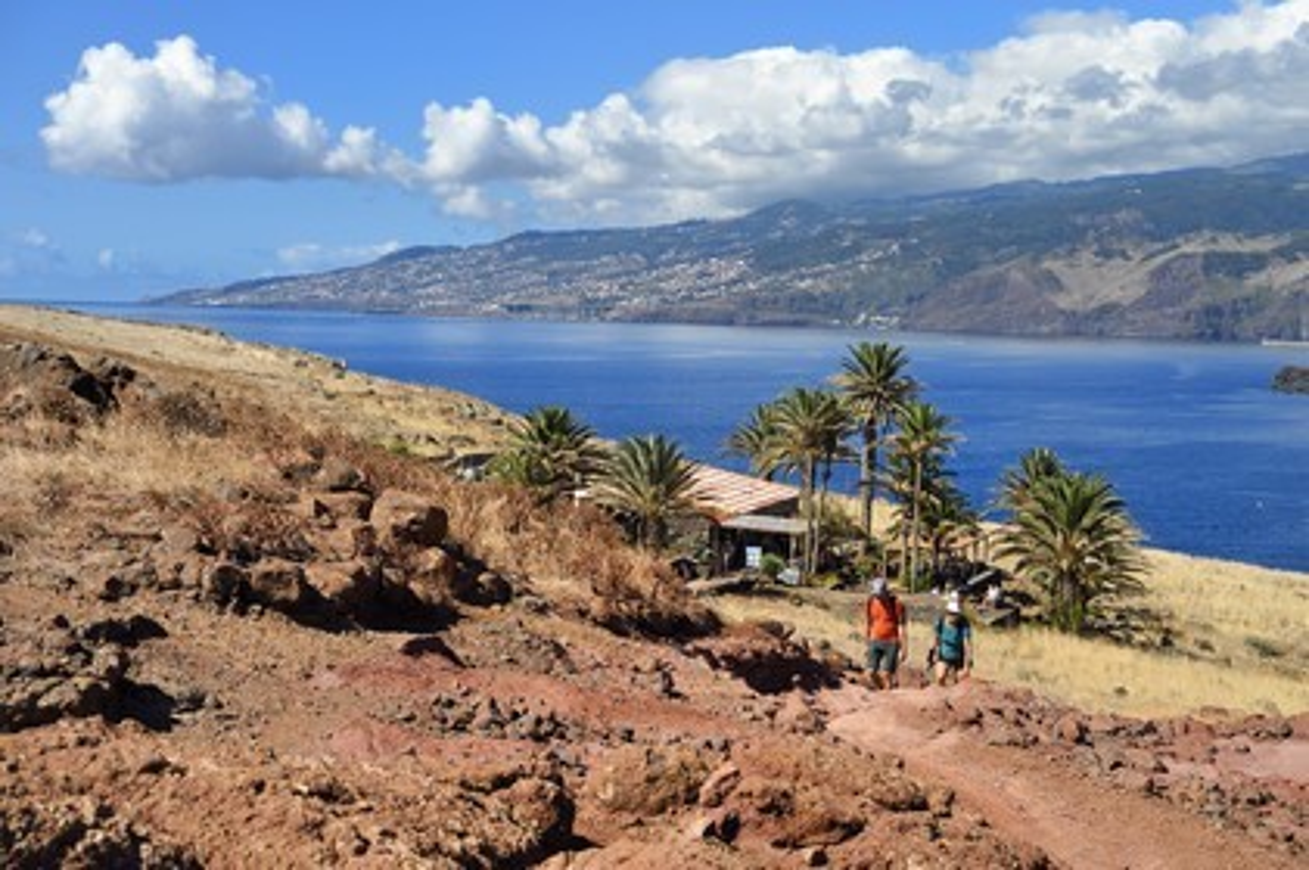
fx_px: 2362
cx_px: 654
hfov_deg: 31.0
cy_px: 435
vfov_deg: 20.9
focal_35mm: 65
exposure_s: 1/250
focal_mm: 65
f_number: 13
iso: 200
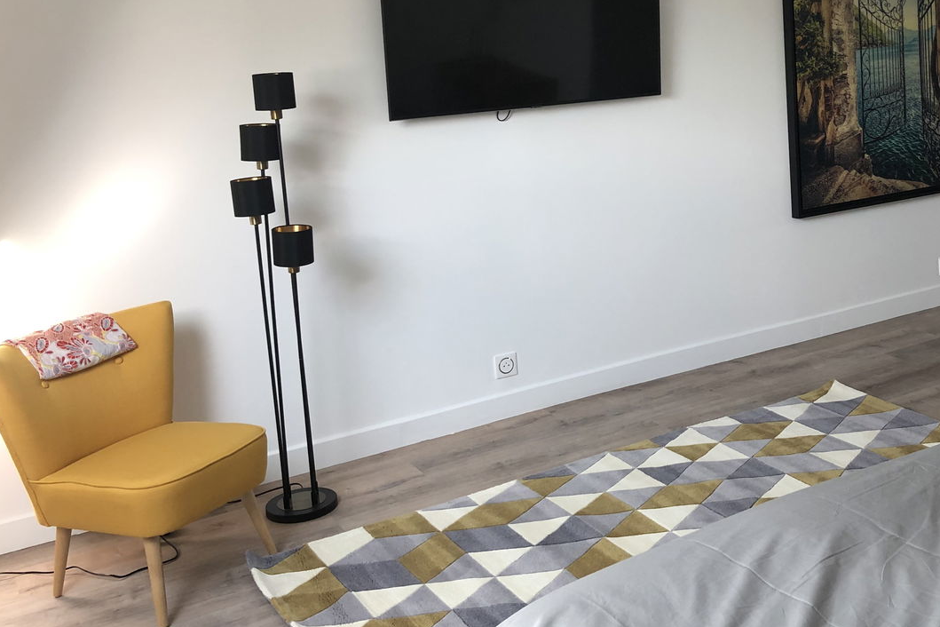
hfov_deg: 43.1
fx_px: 1149
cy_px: 182
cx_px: 701
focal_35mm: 44
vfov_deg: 30.2
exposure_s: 1/40
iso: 25
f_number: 1.8
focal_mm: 3.99
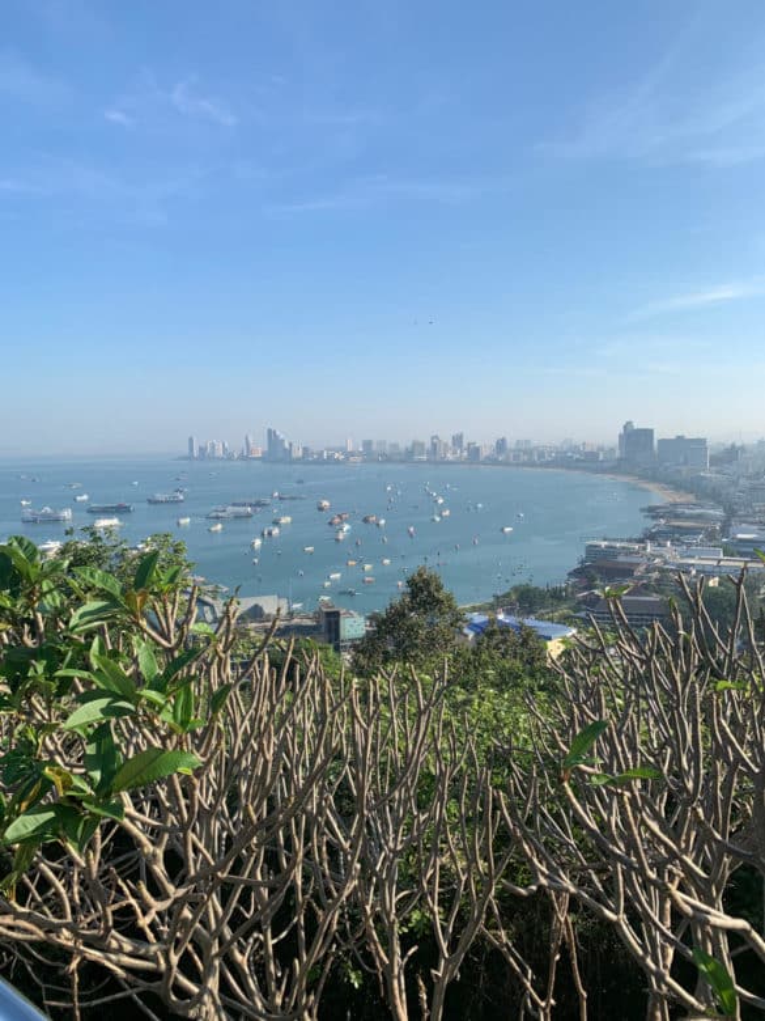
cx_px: 382
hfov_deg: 53.1
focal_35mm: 26
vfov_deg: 67.3
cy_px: 510
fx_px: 766
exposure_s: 1/2114
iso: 25
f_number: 1.8
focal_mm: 4.25
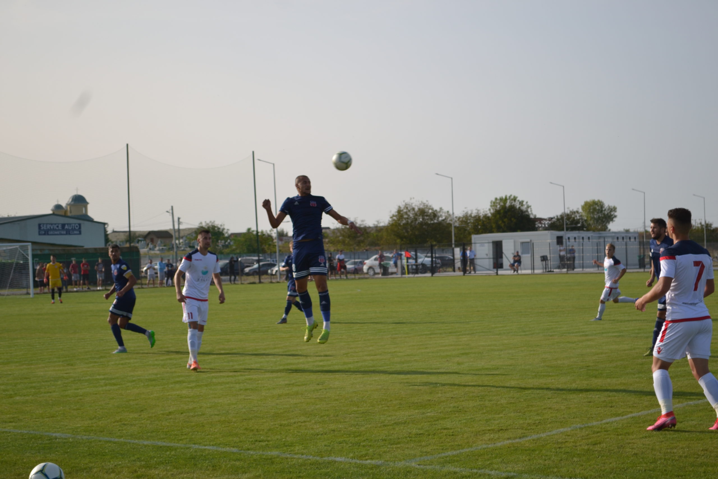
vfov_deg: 18.9
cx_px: 359
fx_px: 1436
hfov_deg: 28.1
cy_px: 240
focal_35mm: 72
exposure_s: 1/500
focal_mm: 48
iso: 100
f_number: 5.6
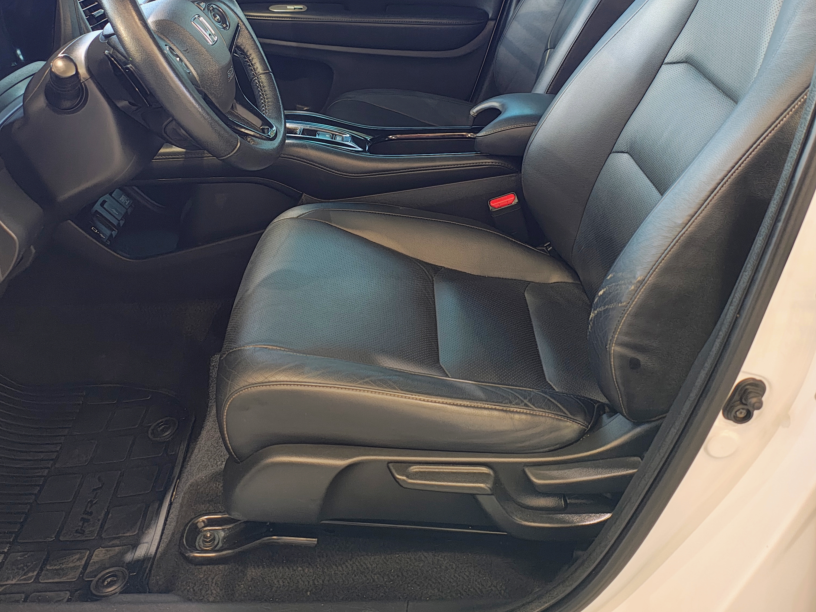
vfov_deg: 40.3
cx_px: 400
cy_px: 132
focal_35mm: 34
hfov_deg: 54.0
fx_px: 801
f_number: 1.4
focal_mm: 5.89
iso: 575
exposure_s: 1/50
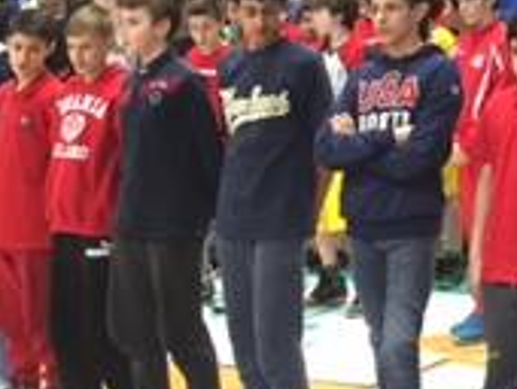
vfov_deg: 13.0
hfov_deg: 16.7
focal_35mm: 109
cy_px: -173
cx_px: 727
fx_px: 1630
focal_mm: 4.15
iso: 125
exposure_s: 1/30
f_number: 2.2
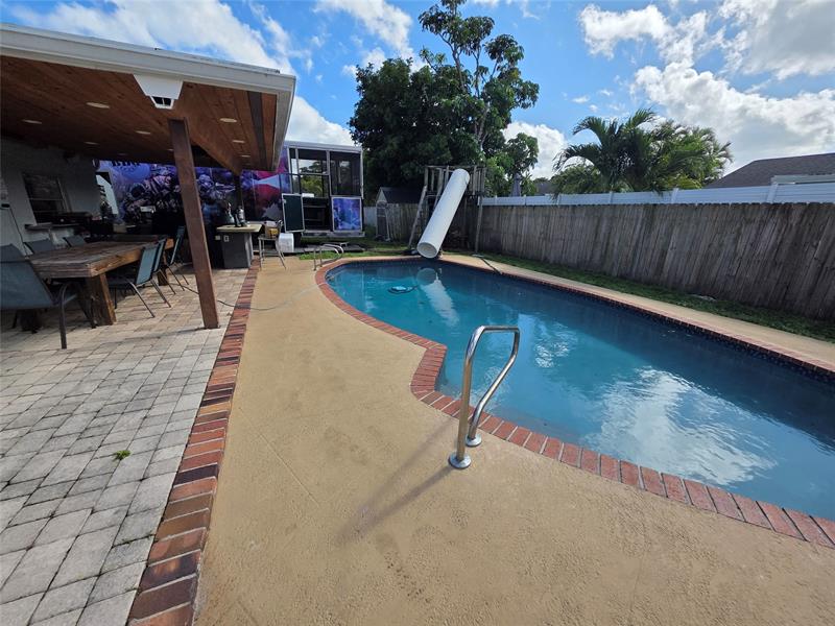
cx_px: 418
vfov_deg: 89.9
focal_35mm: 13
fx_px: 314
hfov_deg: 106.2
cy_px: 313
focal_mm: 2.2
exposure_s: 1/2593
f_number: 1.9
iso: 40
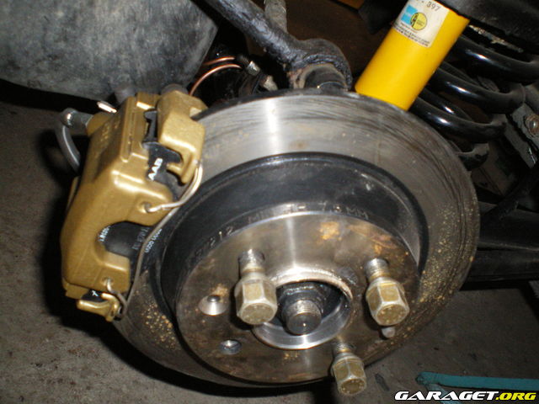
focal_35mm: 38
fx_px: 592
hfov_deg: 49.0
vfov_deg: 37.7
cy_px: 202
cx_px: 270
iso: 400
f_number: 3.1
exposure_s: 1/50
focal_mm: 6.3
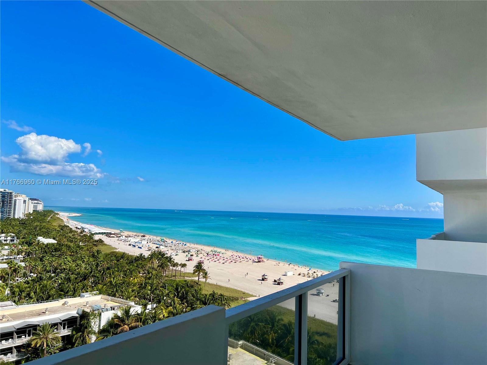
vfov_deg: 53.1
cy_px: 182
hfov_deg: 67.3
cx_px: 244
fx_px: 366
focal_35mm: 26
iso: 50
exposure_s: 1/6993
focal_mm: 5.7
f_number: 1.5
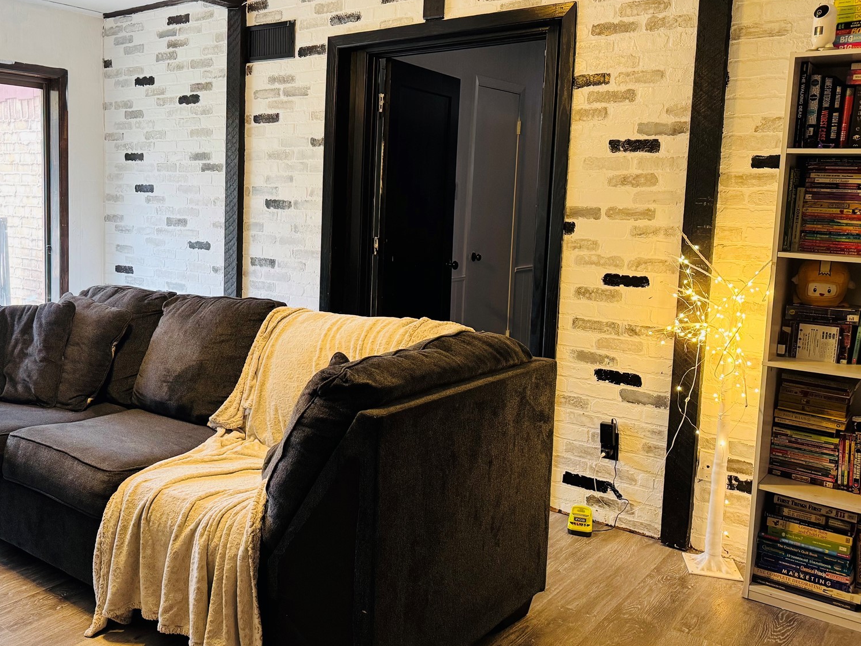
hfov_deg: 54.1
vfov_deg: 42.9
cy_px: 280
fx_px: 821
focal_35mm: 33
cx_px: 276
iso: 320
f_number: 1.78
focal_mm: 6.76
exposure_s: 1/60
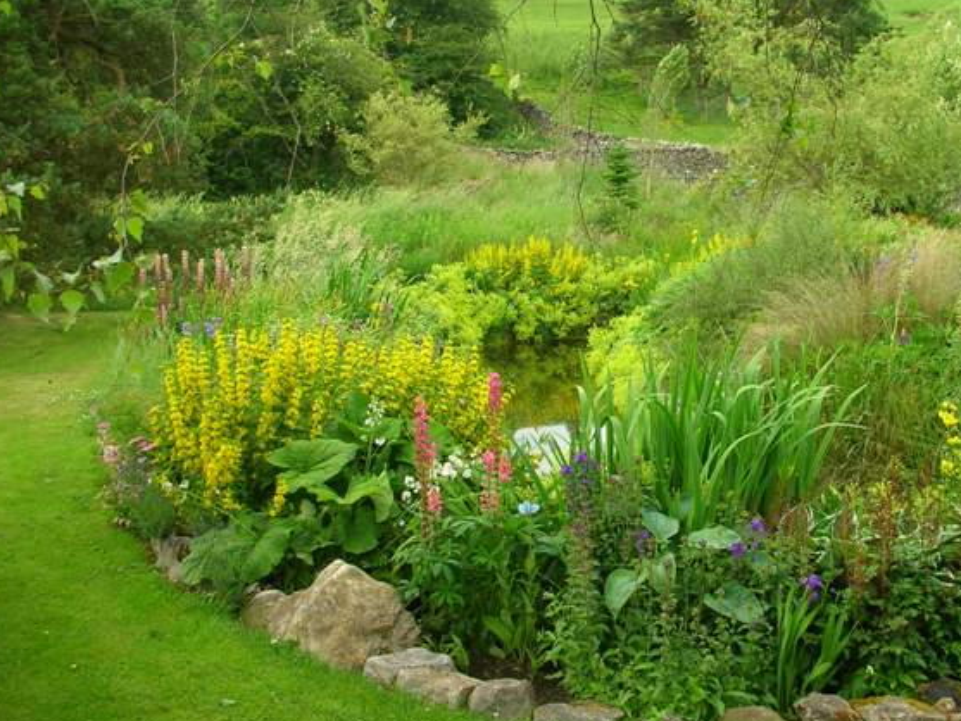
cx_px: 556
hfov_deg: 42.8
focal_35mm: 44
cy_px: 301
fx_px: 1222
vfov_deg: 32.8
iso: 50
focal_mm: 5.8
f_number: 3
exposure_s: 1/156
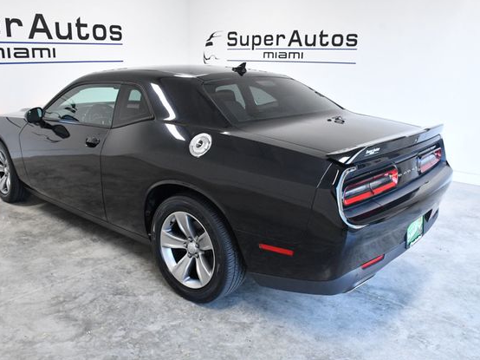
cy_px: 180
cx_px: 217
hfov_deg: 59.9
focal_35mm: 30
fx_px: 416
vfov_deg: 46.8
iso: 2500
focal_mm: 18
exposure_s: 1/250
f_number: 8
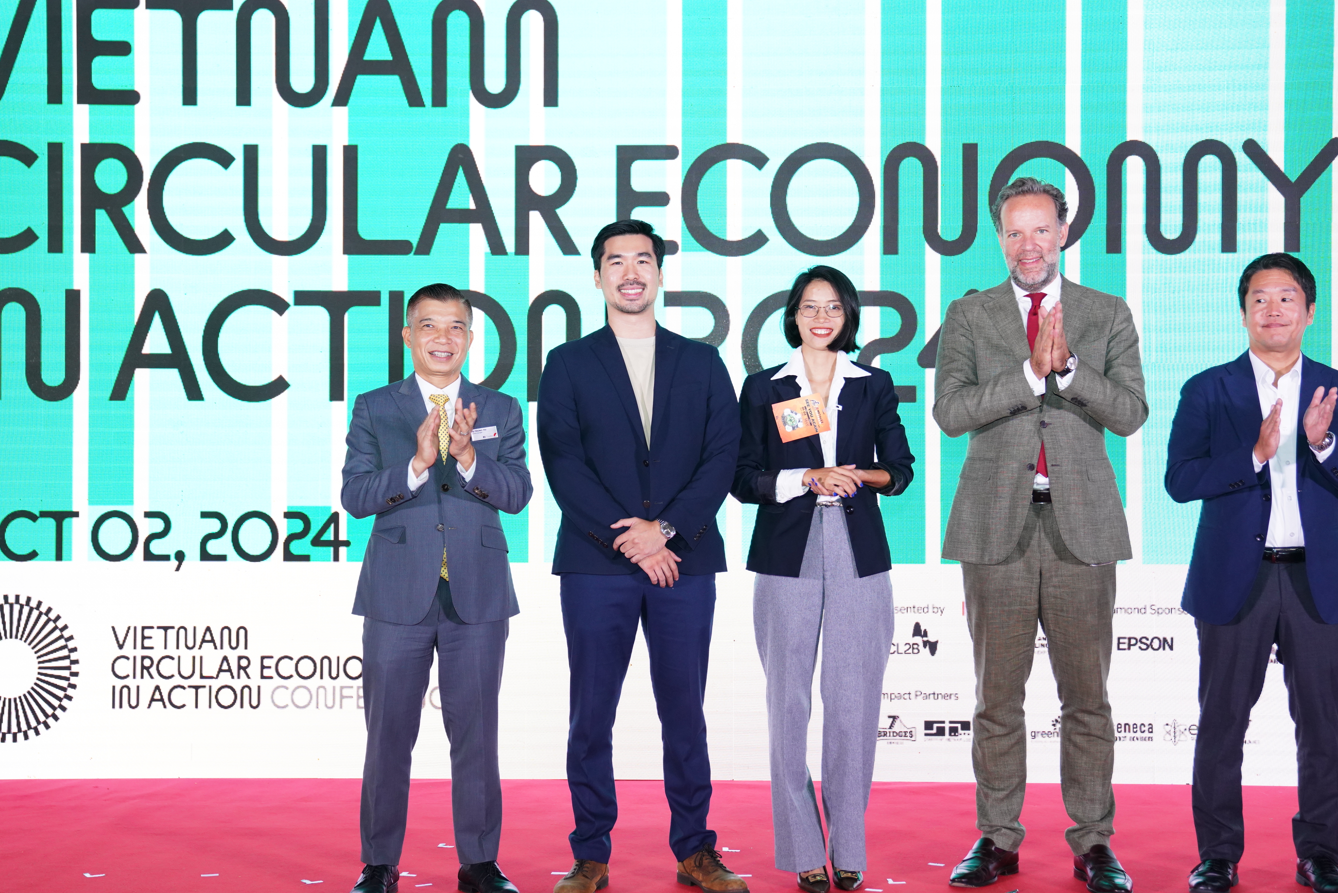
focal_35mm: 49
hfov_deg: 40.3
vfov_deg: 27.5
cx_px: 688
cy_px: 456
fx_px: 1821
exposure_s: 1/250
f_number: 3.2
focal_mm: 41
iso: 1600
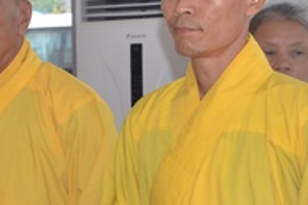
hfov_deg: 11.4
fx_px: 1502
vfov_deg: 7.8
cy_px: 102
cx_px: -90
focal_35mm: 176
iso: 1000
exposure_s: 1/250
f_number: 10
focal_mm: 35
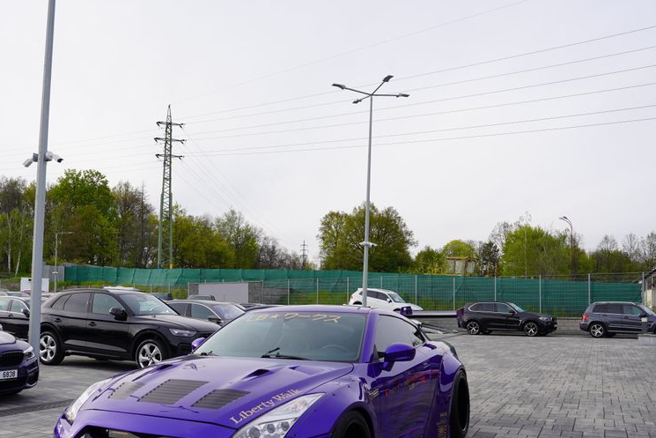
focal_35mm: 33
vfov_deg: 39.5
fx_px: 601
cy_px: 297
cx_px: 263
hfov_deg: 56.8
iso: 100
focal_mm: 24
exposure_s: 1/125
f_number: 8
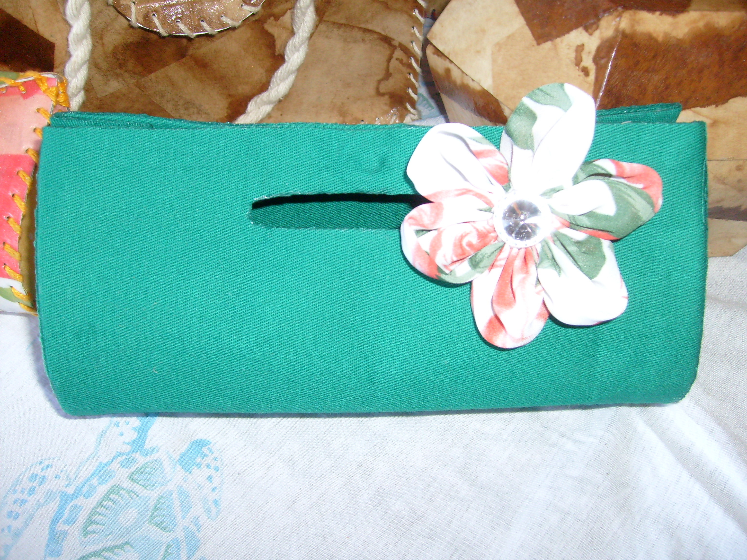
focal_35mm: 35
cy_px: 280
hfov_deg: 52.6
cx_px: 374
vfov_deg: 40.7
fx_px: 755
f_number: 2.8
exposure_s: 1/45
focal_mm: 5.8
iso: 100
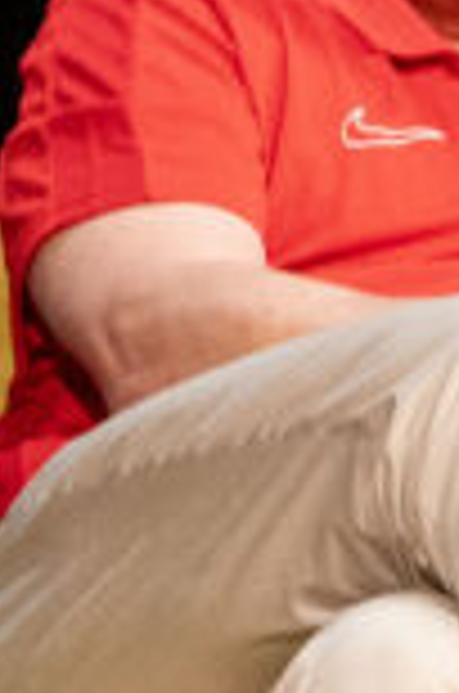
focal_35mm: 413
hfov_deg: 3.3
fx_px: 7934
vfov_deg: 5.0
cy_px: 938
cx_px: 1332
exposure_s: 1/100
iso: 4000
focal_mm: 62
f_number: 10
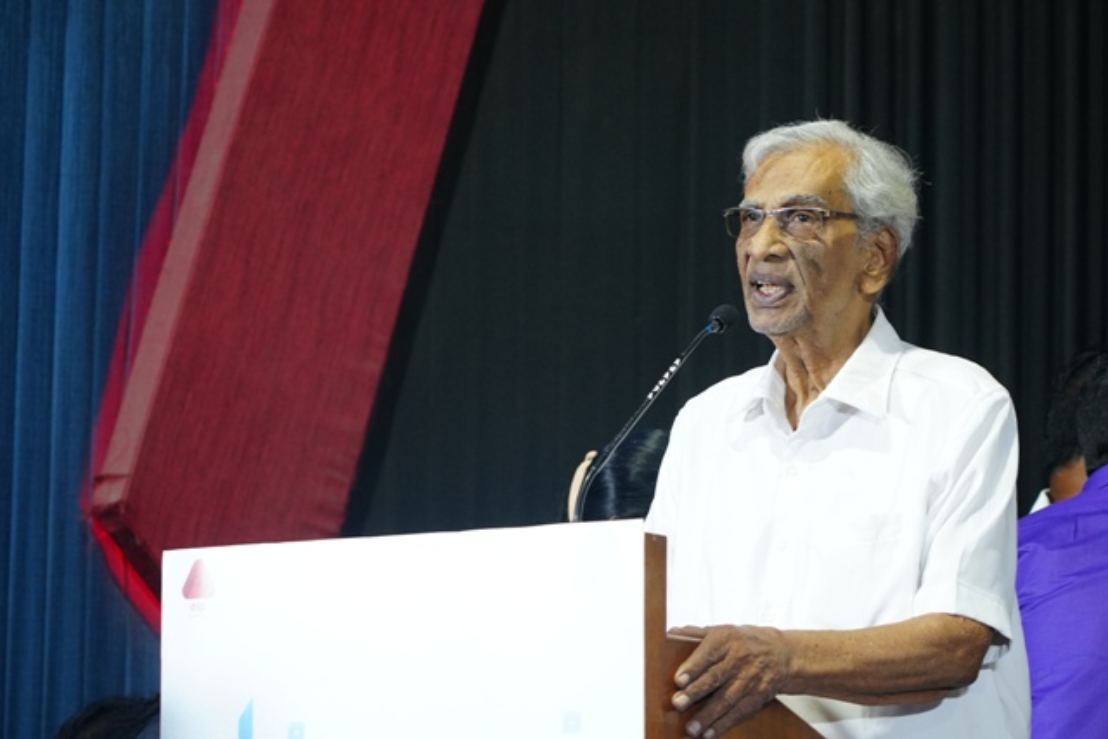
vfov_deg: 9.2
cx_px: 554
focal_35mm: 150
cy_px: 370
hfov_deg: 13.7
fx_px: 4617
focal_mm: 100
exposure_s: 1/160
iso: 2000
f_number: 4.5
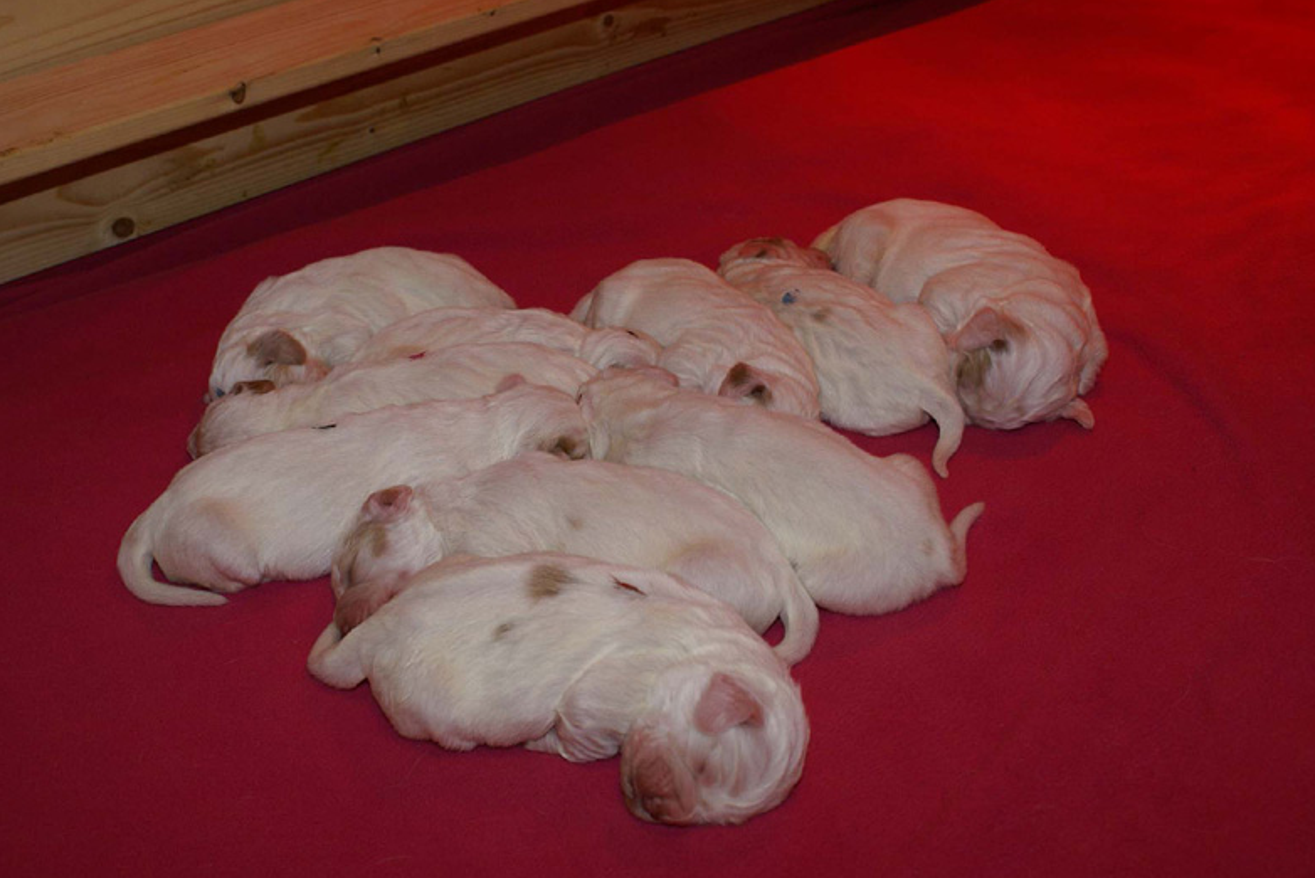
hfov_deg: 42.7
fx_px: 1681
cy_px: 440
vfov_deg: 29.3
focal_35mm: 46
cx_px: 668
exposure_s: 1/60
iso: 400
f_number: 5.6
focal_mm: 30
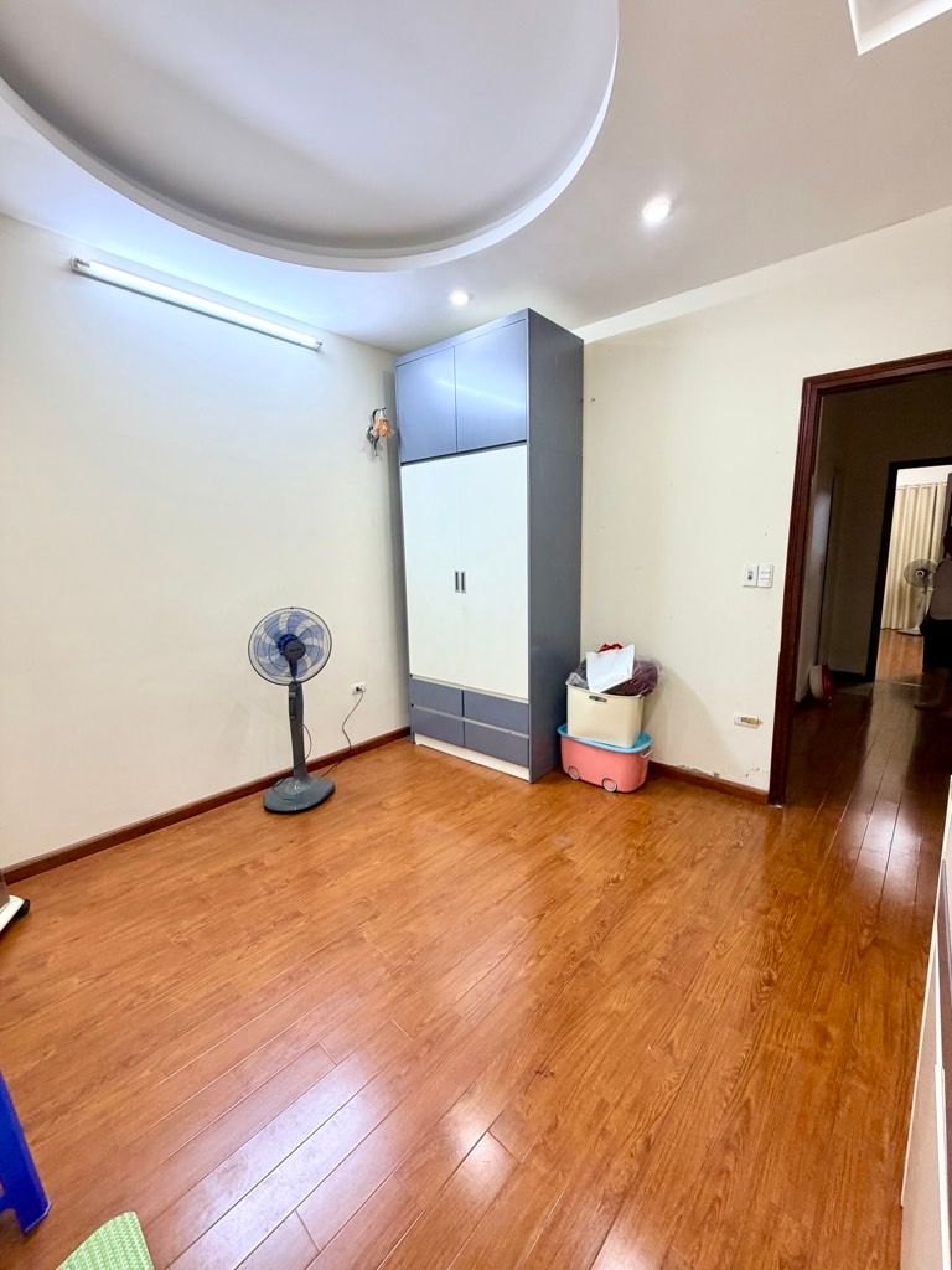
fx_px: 513
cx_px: 476
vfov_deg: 102.1
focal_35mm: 14
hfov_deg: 85.7
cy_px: 635
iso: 250
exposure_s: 1/50
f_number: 2.2
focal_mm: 2.22
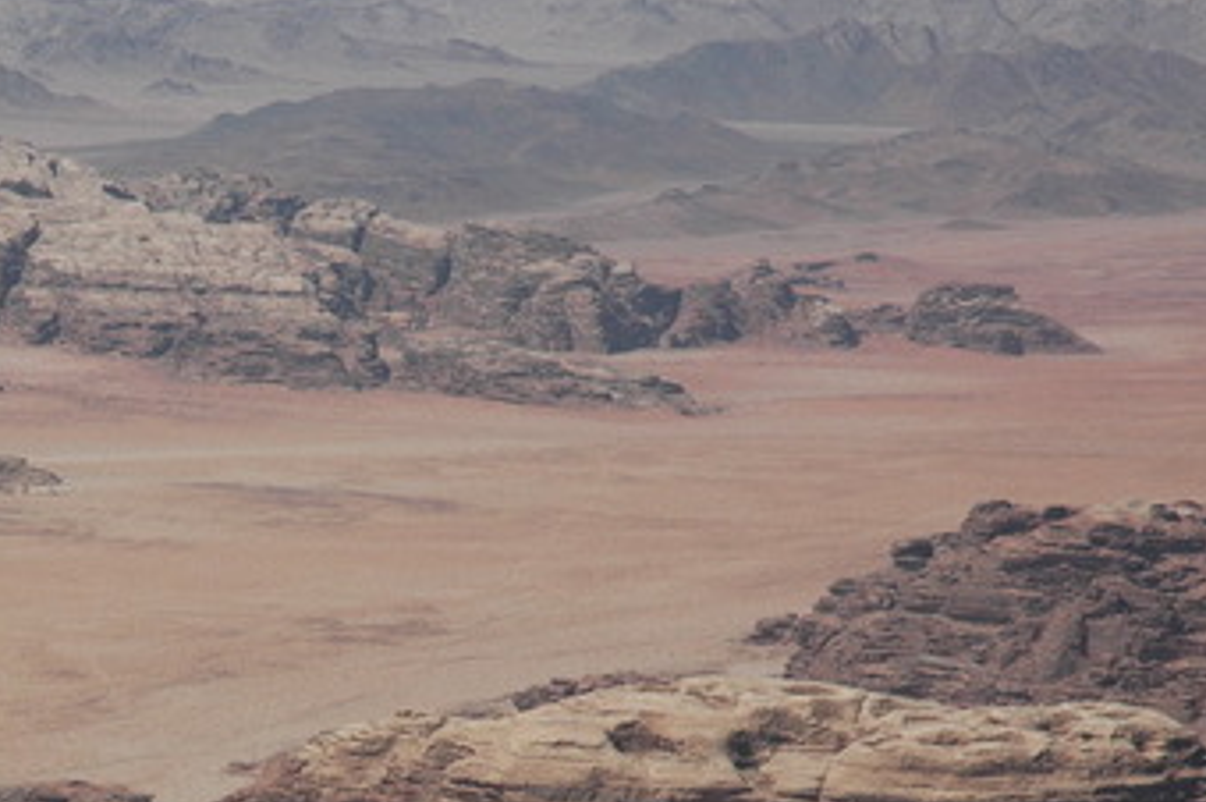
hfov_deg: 10.4
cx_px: 21
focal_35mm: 197
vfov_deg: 6.9
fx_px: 6593
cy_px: 729
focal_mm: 62
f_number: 16
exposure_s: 1/1000
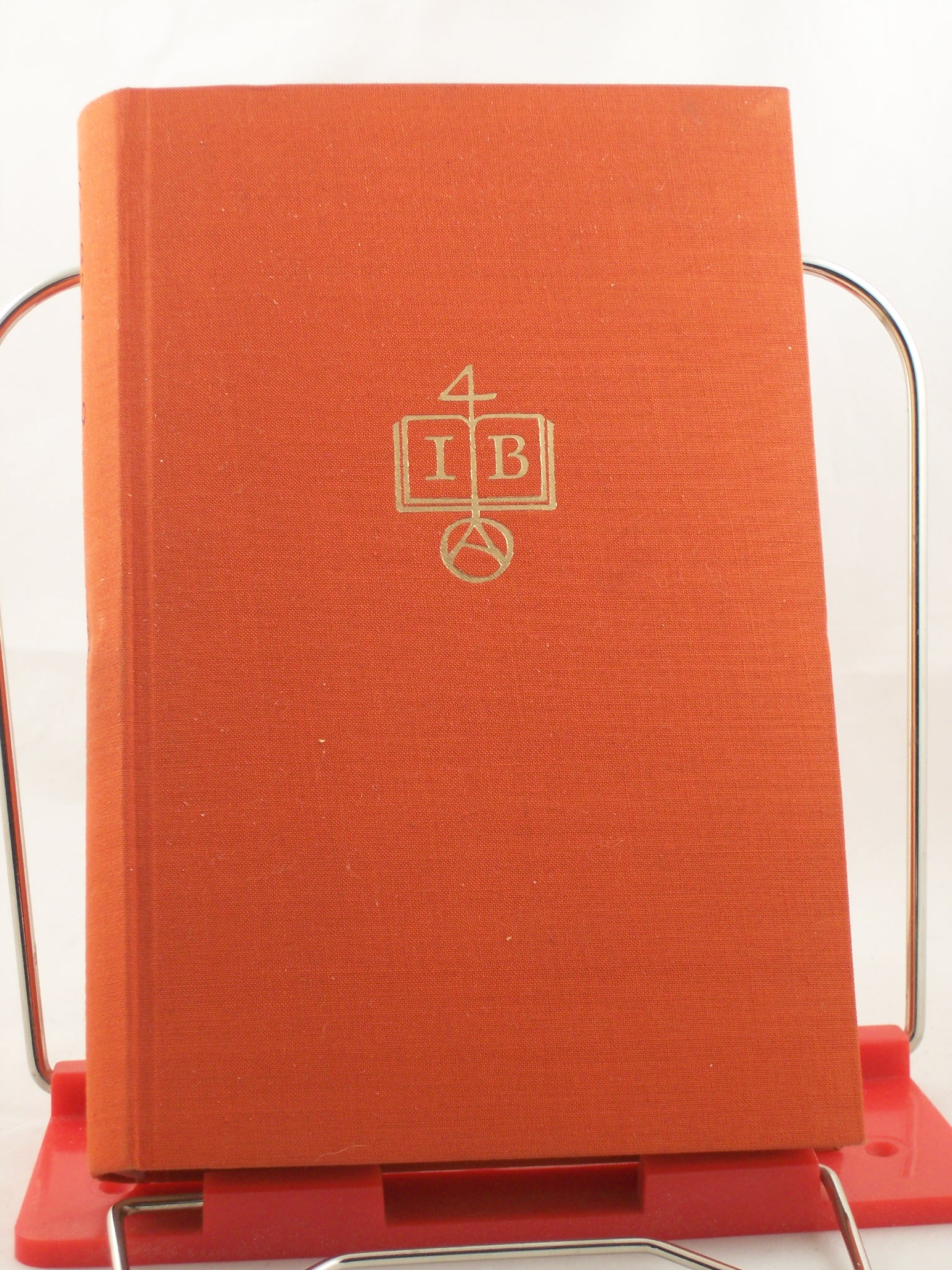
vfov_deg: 23.8
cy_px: 635
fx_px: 3007
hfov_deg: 18.0
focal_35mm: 82
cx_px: 476
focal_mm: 13.6
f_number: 4
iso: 160
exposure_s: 1/50
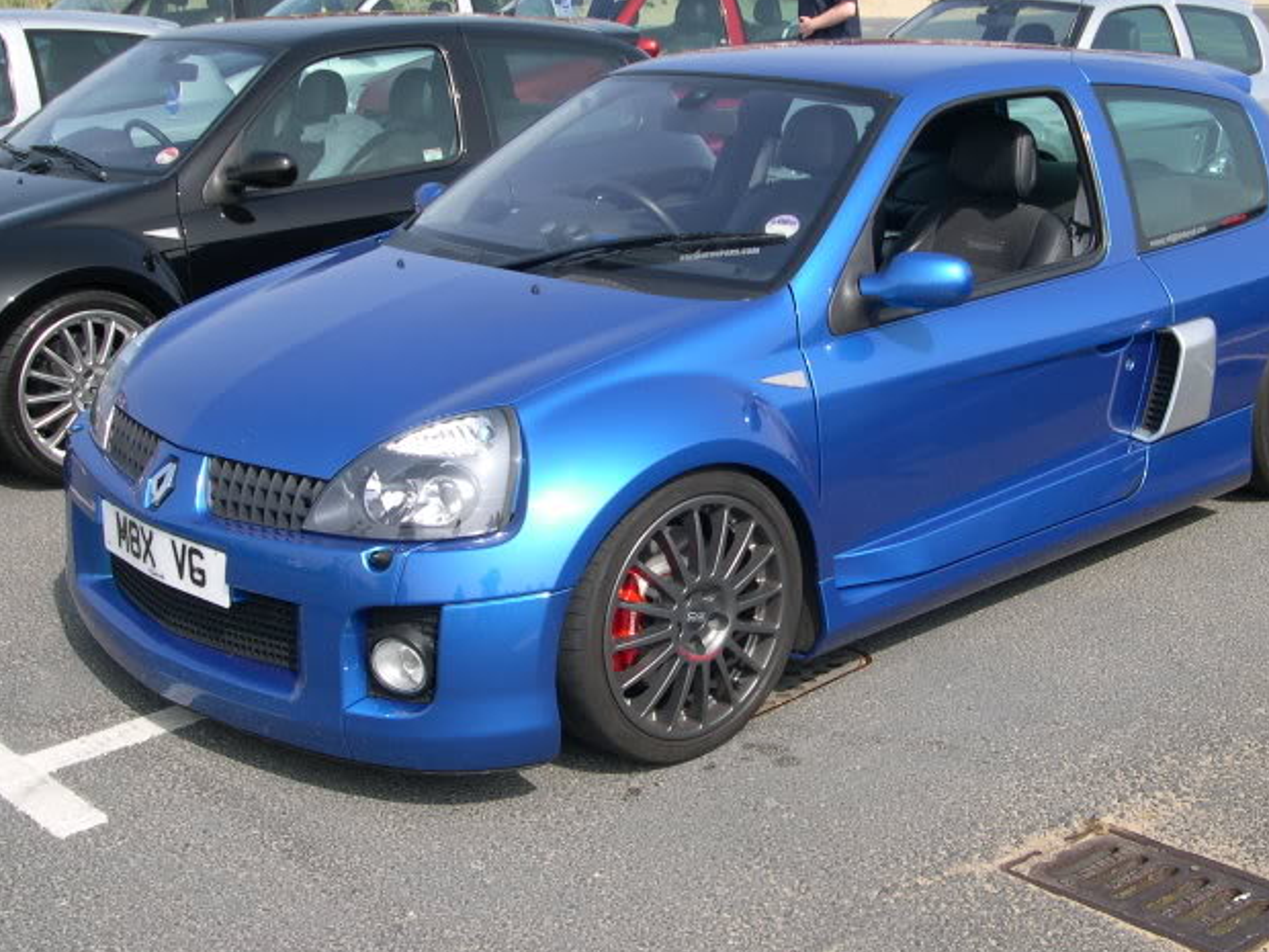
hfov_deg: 38.8
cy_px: 401
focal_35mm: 49
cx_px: 749
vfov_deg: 29.6
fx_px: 1796
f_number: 7.6
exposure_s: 1/121
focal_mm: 8
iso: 100
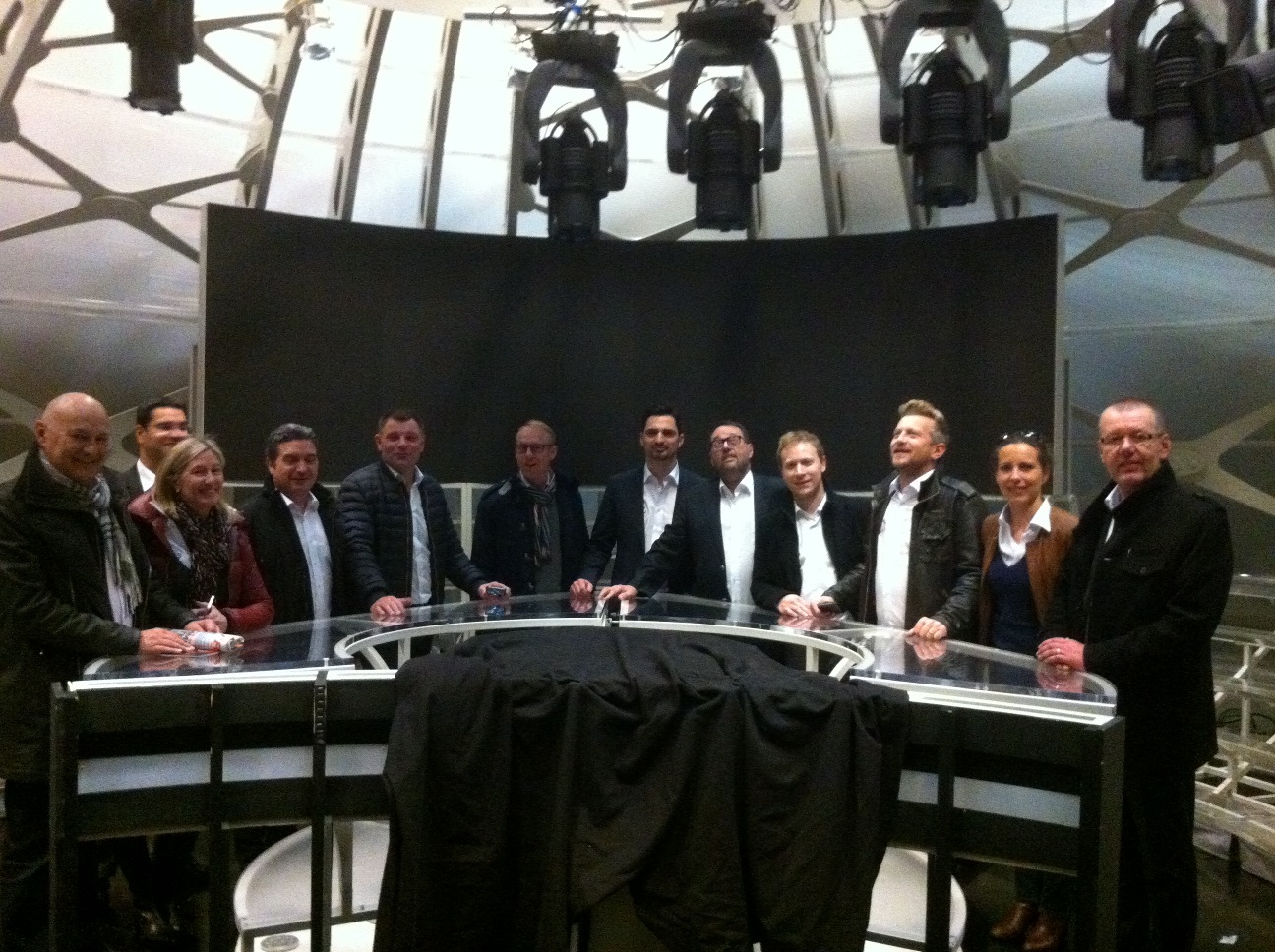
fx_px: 1287
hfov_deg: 52.7
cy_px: 476
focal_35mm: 35
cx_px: 638
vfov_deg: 40.6
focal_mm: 3.85
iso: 1000
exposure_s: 1/15
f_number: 2.8
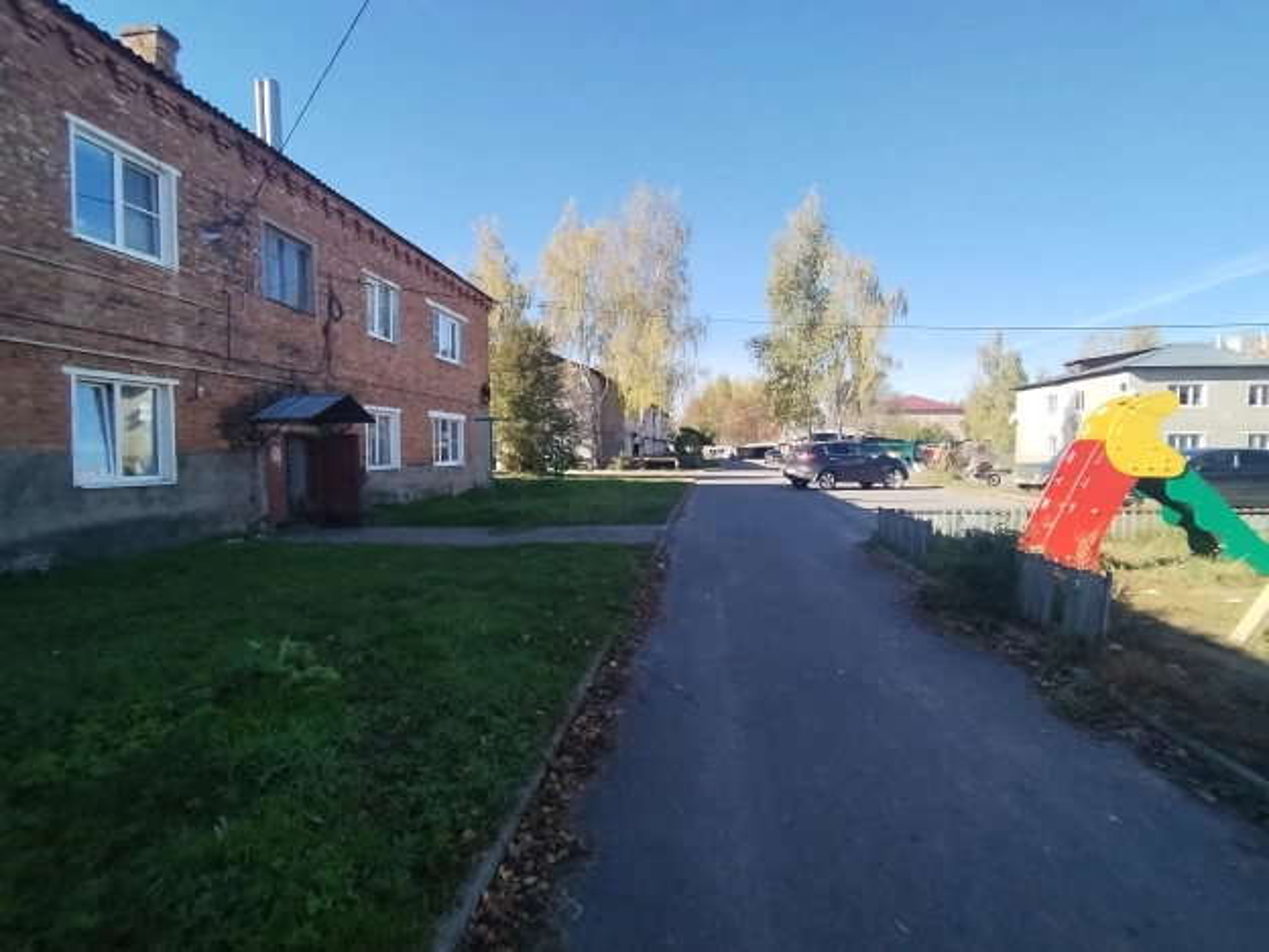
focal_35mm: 17
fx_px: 623
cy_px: 476
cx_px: 634
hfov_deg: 91.0
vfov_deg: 74.7
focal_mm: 1.42
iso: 100
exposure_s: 1/1486
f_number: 2.2
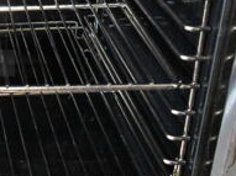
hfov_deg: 20.2
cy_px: 11
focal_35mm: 83
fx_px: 566
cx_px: -122
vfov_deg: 17.4
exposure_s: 1/30
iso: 6400
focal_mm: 18
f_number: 3.5
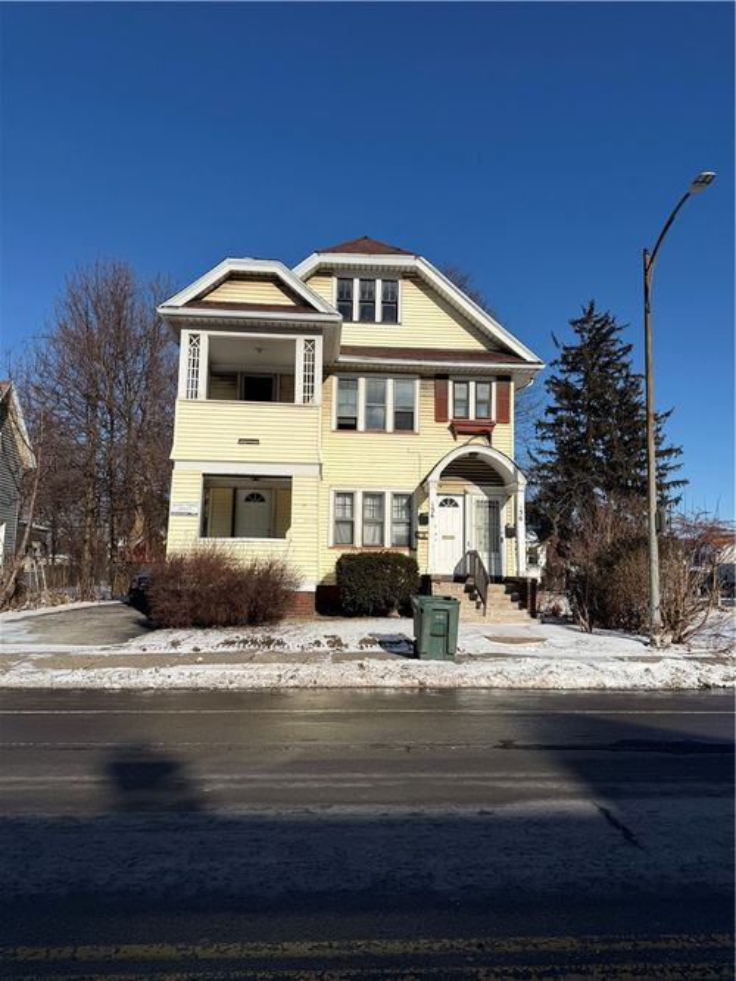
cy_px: 490
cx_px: 368
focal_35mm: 24
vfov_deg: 71.6
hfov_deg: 56.8
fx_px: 681
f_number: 1.78
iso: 80
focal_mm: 6.76
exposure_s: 1/10309
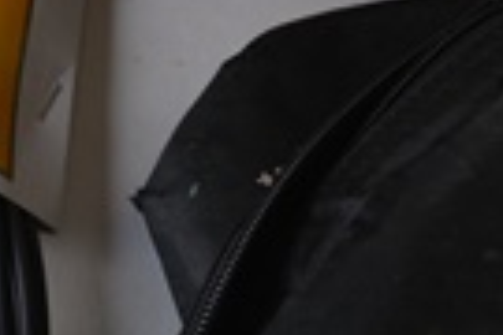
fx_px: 1677
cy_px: 97
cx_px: -272
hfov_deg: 15.6
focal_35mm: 120
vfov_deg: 11.4
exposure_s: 1/100
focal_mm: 18
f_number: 5
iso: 400
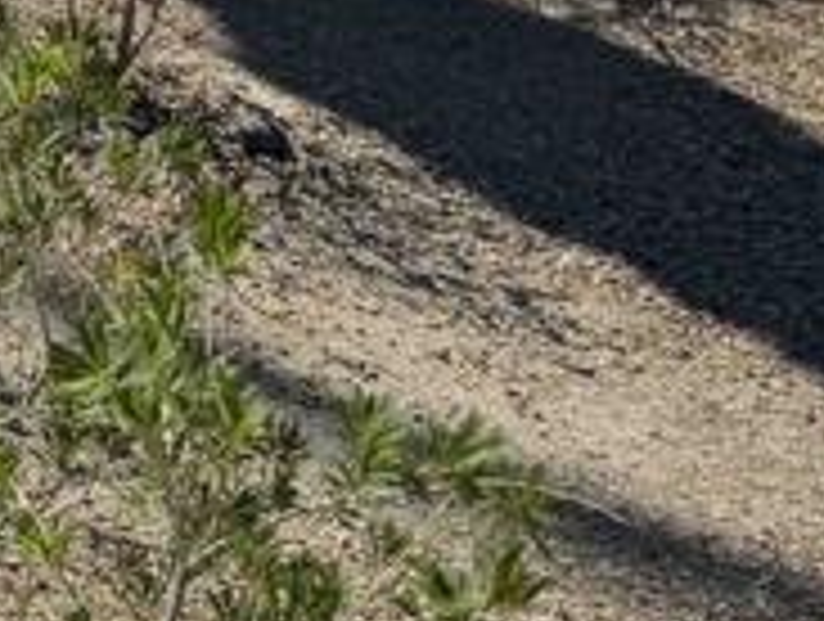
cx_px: -1351
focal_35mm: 134
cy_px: -1048
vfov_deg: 9.4
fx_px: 3196
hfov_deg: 11.3
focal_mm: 6.76
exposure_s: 1/7937
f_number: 1.78
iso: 80
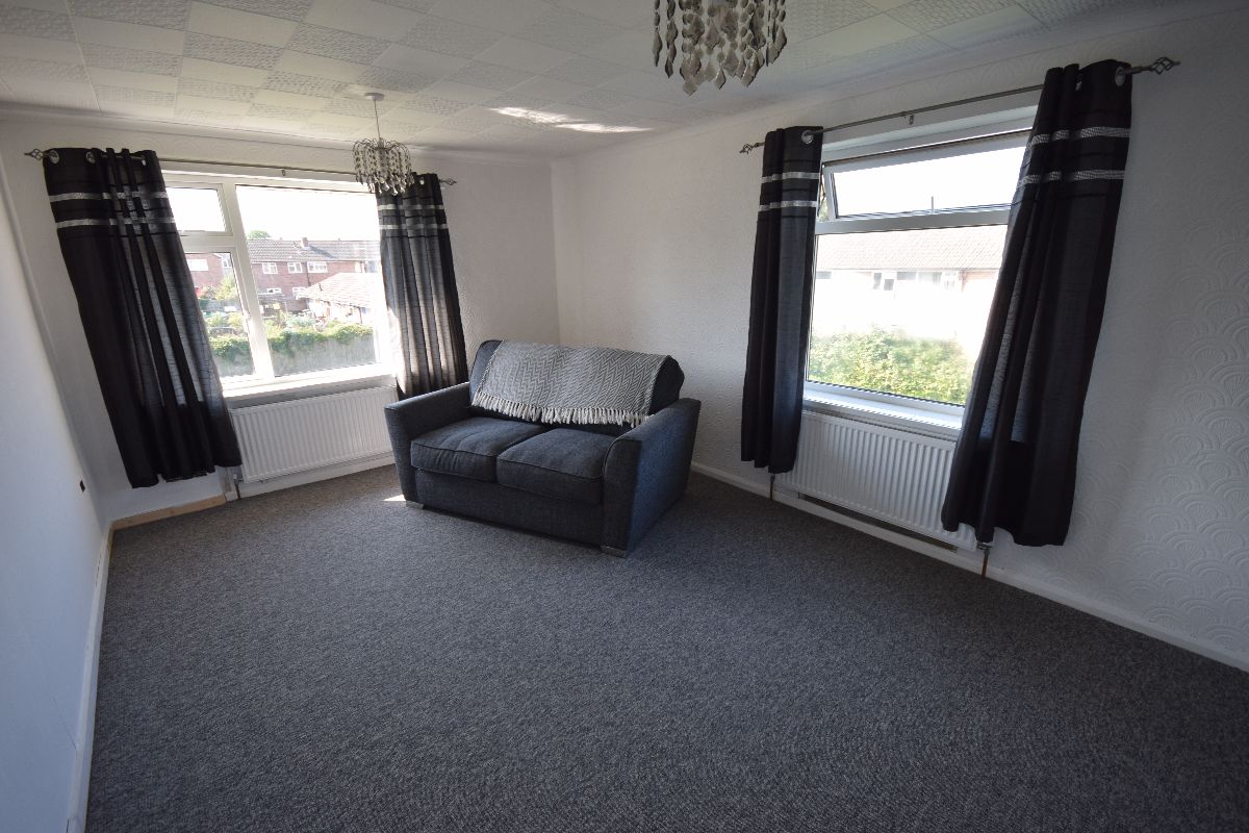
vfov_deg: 77.3
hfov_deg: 100.4
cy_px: 416
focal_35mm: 15
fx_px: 520
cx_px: 624
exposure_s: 1/160
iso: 400
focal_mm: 10
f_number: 6.3
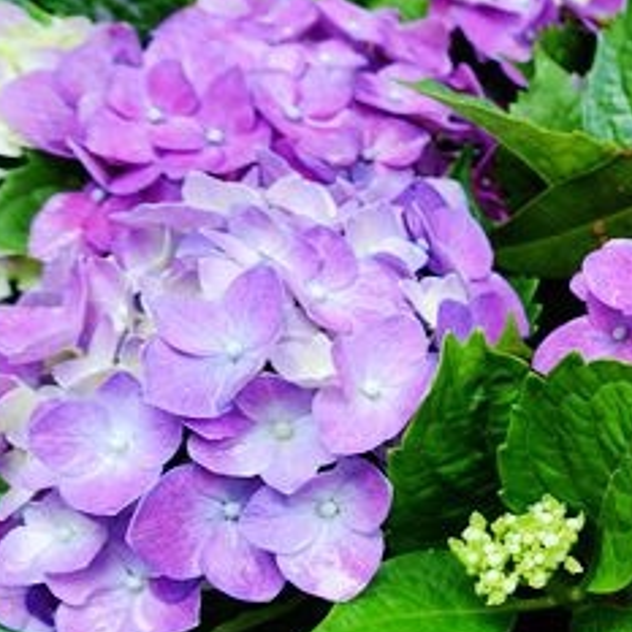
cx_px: 846
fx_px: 1177
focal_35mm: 57
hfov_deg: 25.4
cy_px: 433
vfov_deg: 29.8
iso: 125
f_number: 2.8
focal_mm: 8.8
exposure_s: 1/40
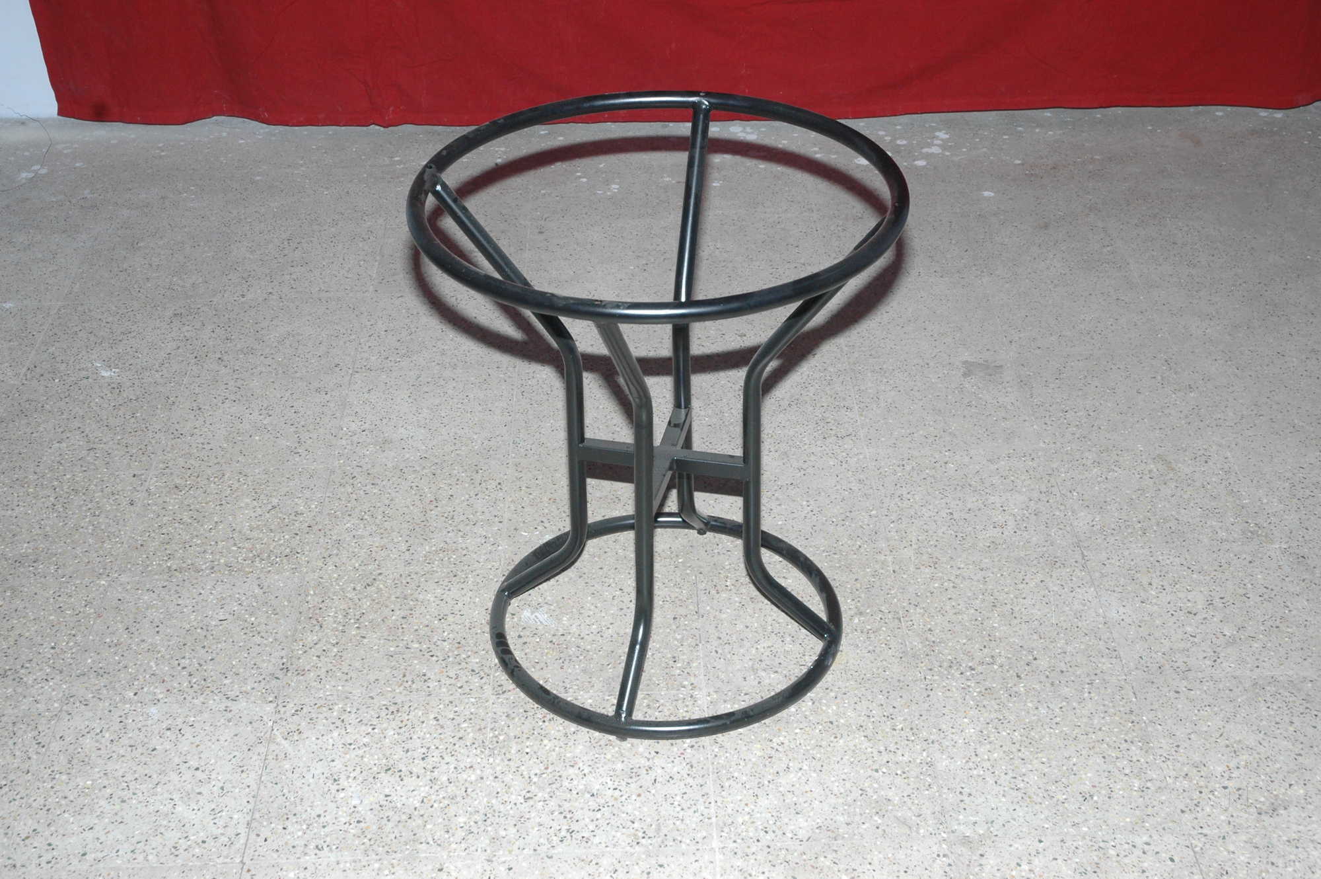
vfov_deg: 26.4
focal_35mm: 51
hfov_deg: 38.9
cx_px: 660
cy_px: 440
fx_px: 1870
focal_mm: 34
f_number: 6.3
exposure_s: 1/80
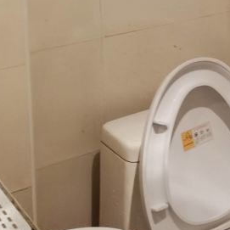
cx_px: 262
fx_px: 707
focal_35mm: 94
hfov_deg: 17.7
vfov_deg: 17.6
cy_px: -45
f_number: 1.8
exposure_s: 1/33.3
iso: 250
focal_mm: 5.58
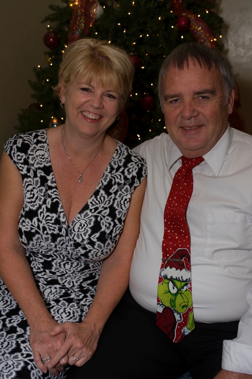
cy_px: 190
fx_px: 421
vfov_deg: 48.5
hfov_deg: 33.3
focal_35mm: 40
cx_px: 126
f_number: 5
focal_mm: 40
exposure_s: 1/60
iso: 200
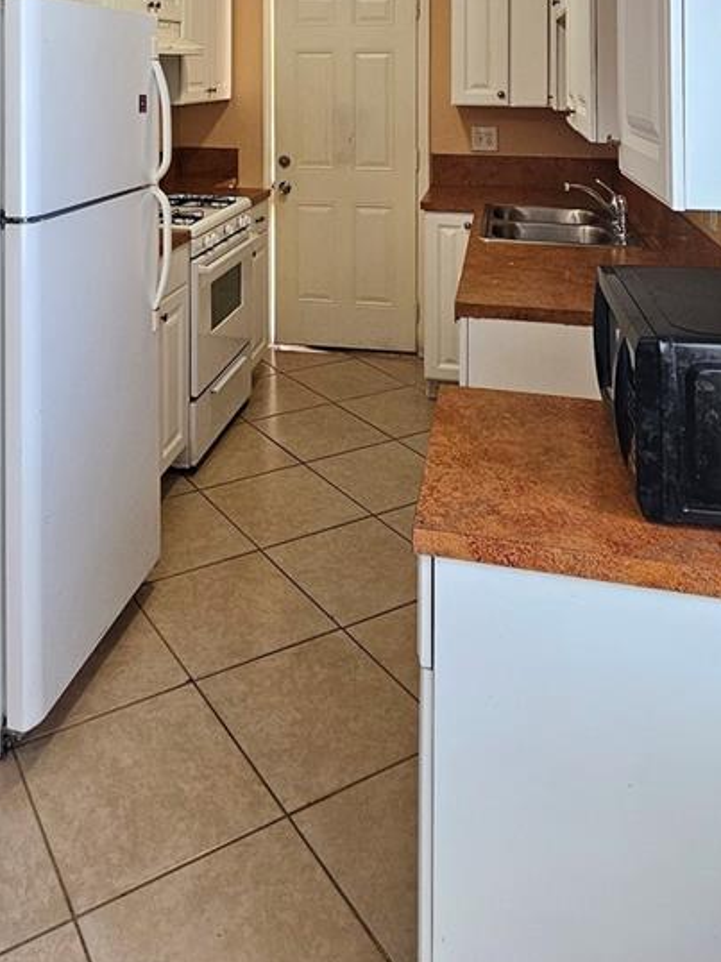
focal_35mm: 29
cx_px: 259
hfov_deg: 47.6
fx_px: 806
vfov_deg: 53.3
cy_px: 80
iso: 200
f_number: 2.2
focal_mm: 2.2
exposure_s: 1/60
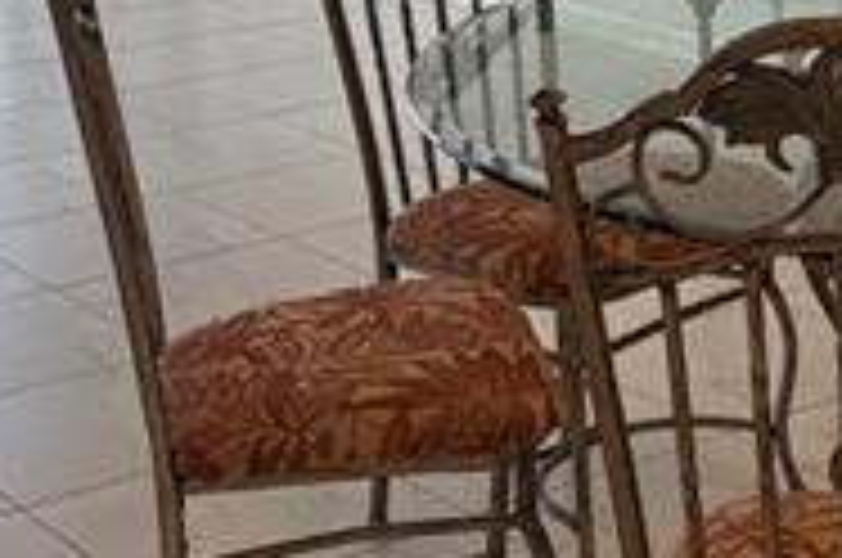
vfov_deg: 12.7
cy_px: 112
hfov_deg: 18.8
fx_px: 2498
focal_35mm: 107
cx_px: 747
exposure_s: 1/229
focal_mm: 6.76
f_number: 1.78
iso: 200
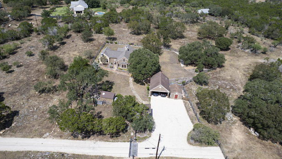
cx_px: 135
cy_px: 72
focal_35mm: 24
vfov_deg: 47.7
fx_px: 180
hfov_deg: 76.3
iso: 100
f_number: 2.8
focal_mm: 8.38
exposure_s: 1/640
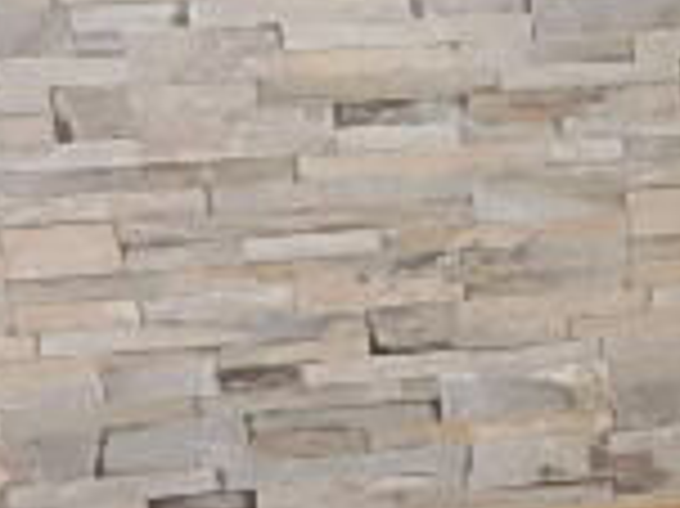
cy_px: 121
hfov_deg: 16.8
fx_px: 1747
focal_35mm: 89
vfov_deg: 16.5
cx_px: 1337
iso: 320
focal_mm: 3.7
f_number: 3.5
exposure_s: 1/30
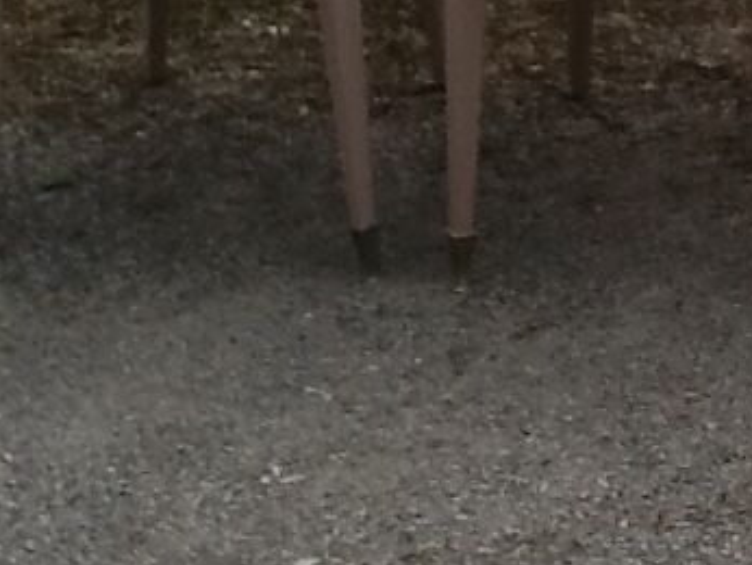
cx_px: 937
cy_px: -128
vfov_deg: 11.9
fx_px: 2652
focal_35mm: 122
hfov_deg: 15.5
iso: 40
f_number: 2.4
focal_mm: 2.03
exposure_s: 1/704
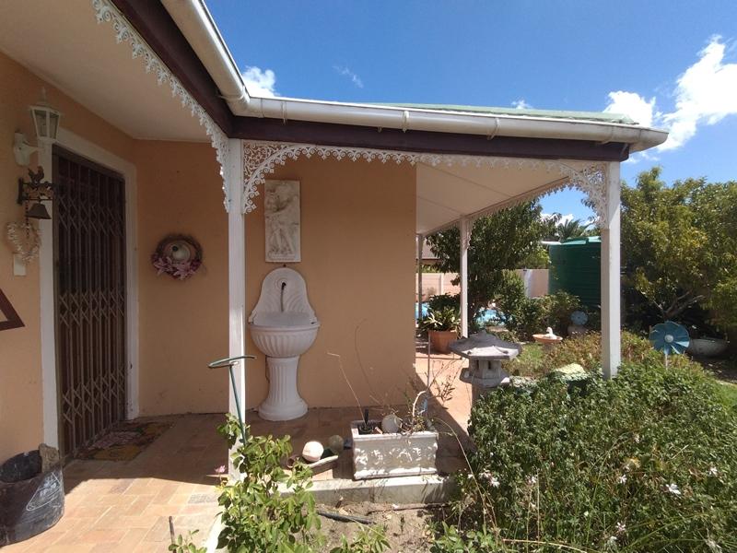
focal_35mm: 17
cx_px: 368
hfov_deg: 91.0
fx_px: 362
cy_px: 276
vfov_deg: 74.7
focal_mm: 1.79
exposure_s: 1/717
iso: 100
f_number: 2.4
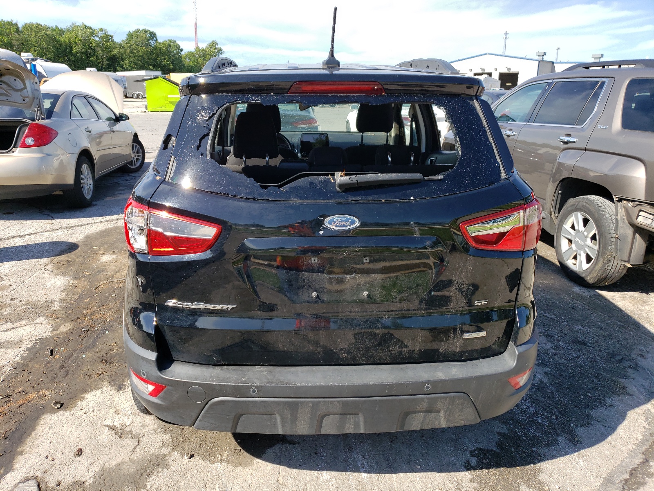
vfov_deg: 53.1
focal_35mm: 26
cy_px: 246
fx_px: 491
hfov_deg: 67.3
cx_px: 327
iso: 50
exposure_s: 1/1429
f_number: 1.5
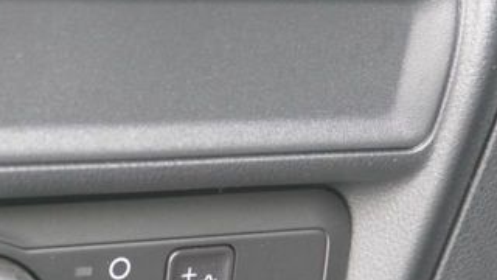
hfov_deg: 15.8
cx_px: 286
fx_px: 1788
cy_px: 328
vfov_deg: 8.8
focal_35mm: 136
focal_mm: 27
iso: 1600
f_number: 4.5
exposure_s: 1/60
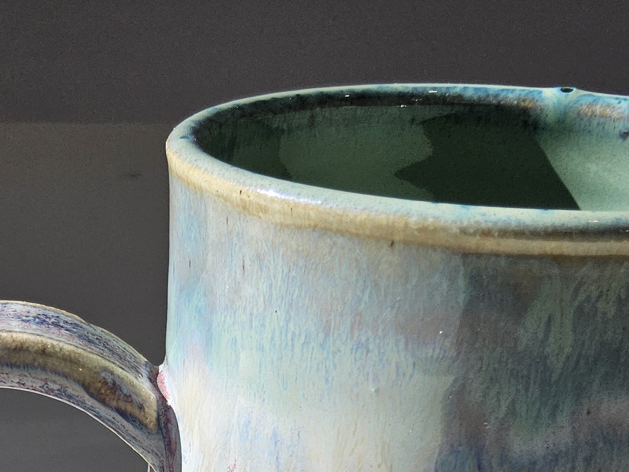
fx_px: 1345
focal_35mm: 74
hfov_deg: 25.8
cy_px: 596
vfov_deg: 18.6
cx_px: 116
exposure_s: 1/150
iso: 32
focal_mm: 3.08
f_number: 2
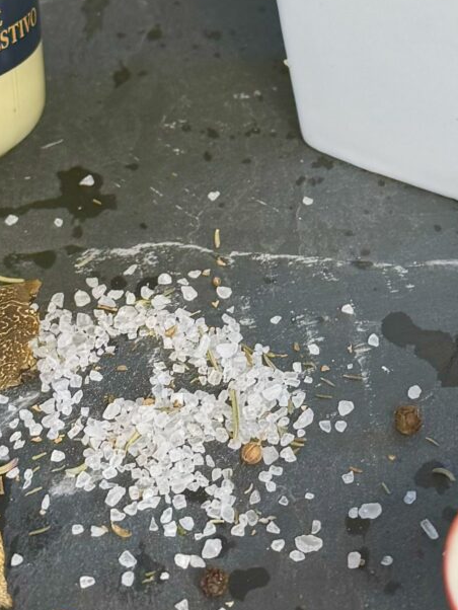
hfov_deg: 14.5
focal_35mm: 102
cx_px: 336
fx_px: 1798
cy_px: 115
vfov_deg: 19.0
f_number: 1.78
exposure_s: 1/50
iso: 125
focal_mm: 6.86
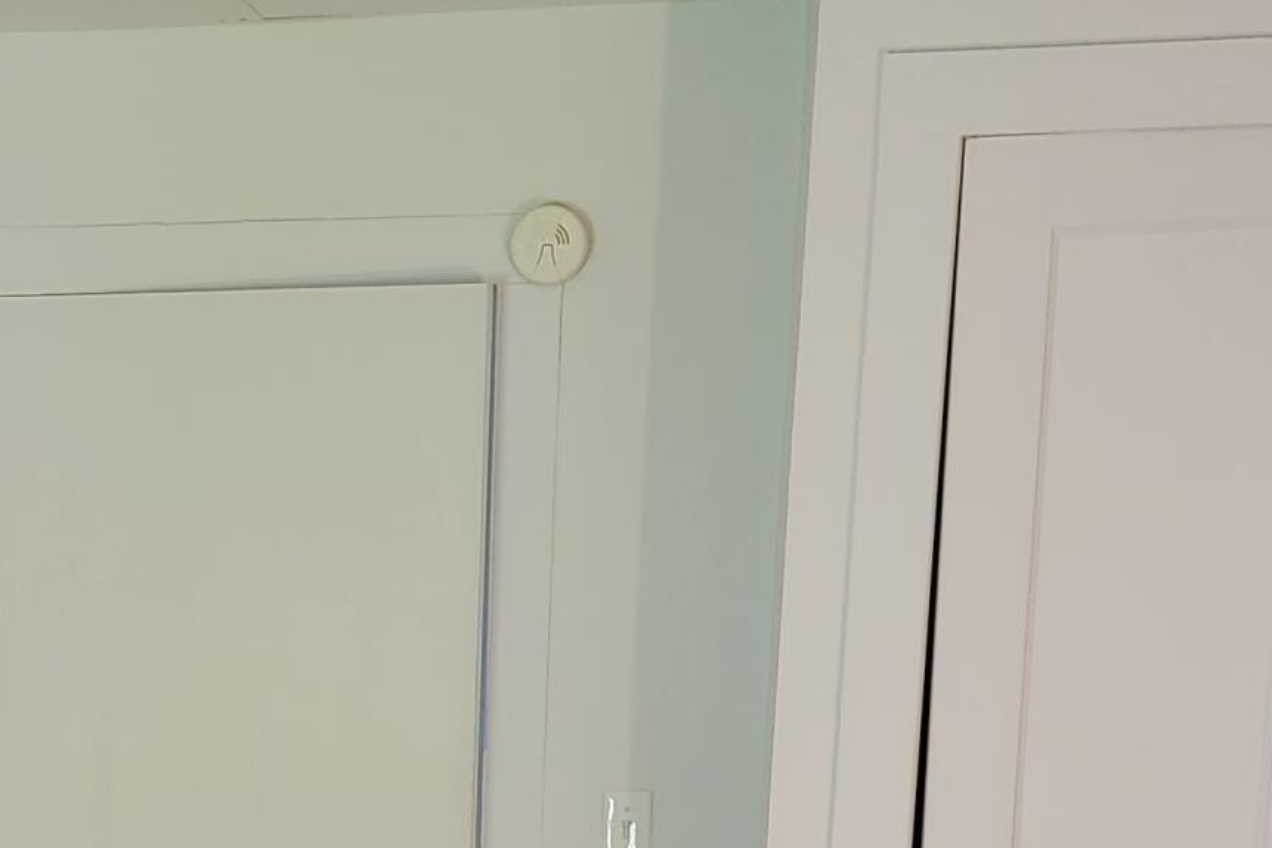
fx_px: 3074
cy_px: 1179
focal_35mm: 87
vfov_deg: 14.8
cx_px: 65
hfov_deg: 22.7
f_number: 1.8
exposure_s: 1/40
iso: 500
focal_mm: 6.7
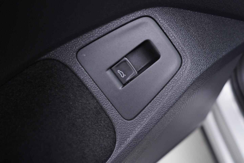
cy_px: 82
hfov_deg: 53.1
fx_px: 244
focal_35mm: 36
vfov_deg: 36.9
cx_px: 122
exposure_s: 1/40
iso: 250
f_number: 2.8
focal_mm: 24
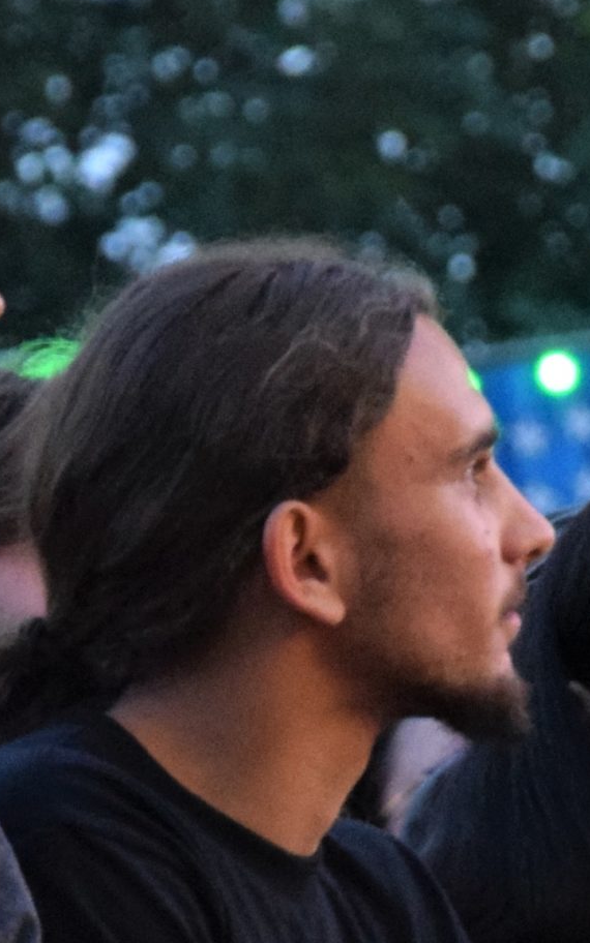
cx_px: 670
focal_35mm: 450
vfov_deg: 4.7
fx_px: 11588
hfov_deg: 2.9
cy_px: 849
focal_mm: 105
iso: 3200
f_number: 5.6
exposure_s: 1/40
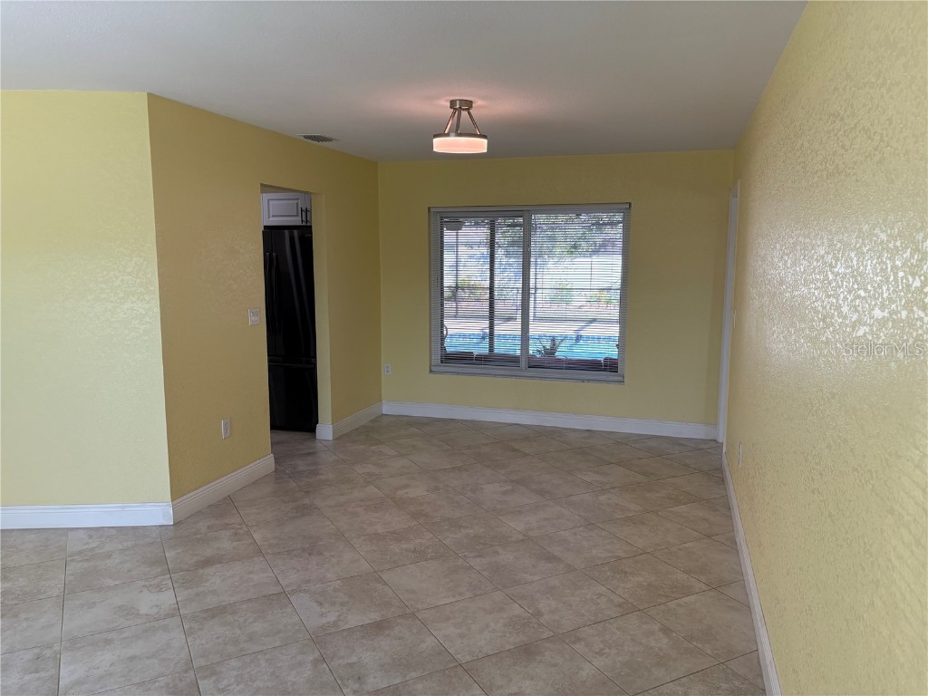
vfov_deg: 53.1
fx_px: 697
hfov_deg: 67.3
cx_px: 464
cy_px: 348
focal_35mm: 26
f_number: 1.6
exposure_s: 1/241
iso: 80
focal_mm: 5.96
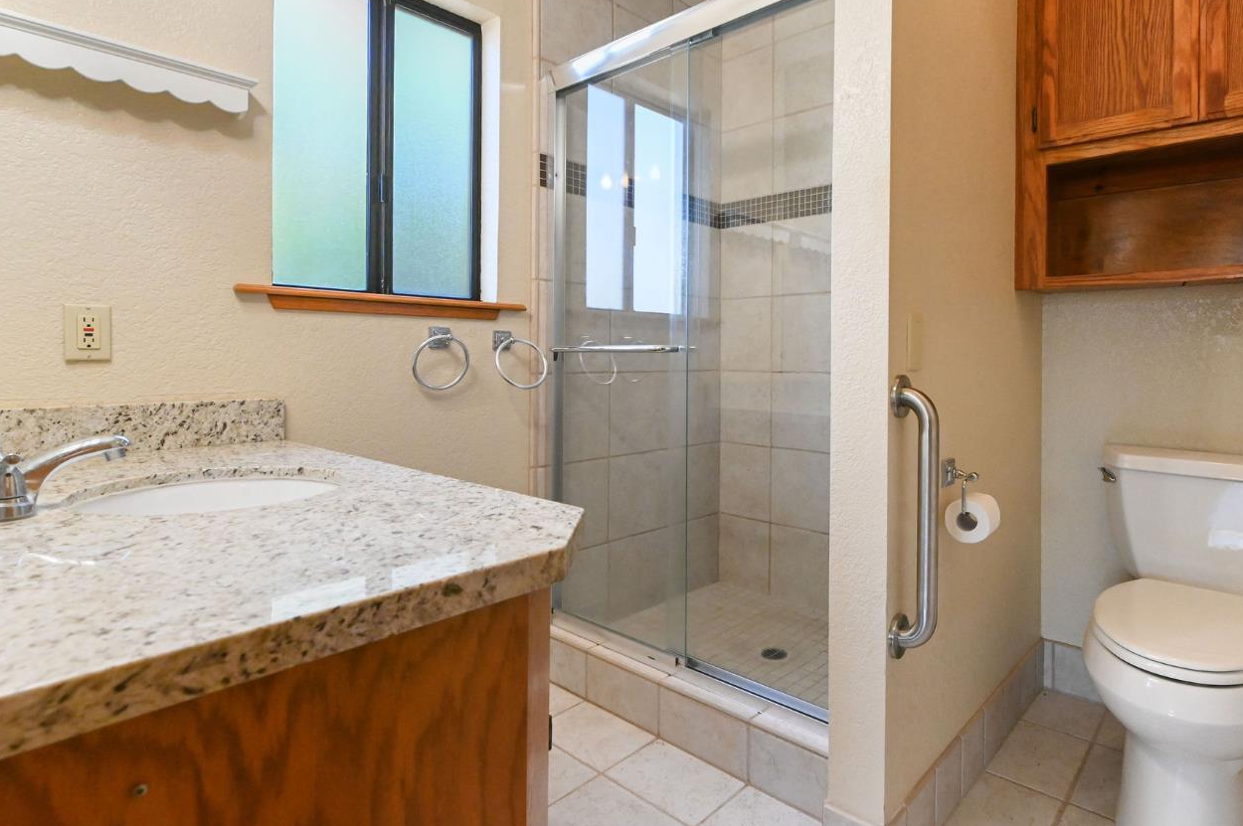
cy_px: 355
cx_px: 737
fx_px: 621
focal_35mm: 18
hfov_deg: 89.1
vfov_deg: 67.0
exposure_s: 1/320
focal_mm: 15
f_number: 8
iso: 8000
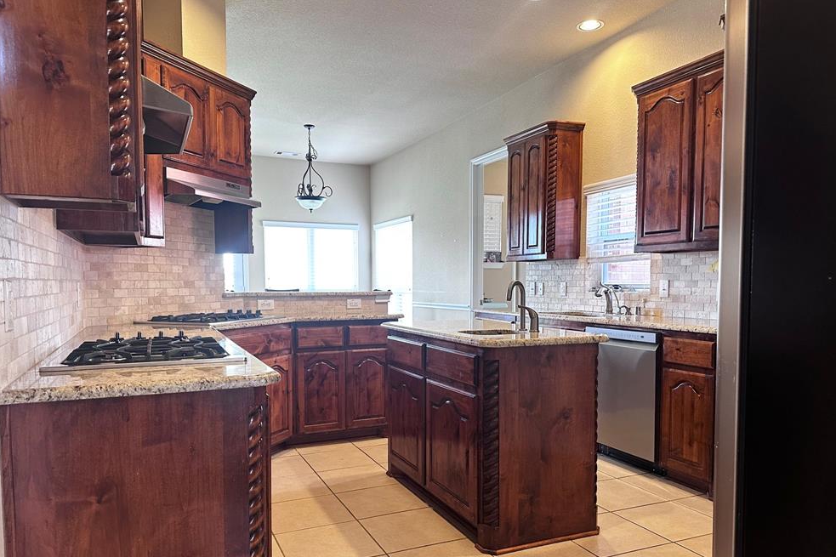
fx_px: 604
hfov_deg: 69.4
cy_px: 312
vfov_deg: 49.4
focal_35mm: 26
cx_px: 419
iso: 250
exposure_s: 1/60
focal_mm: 6.86
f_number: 1.78
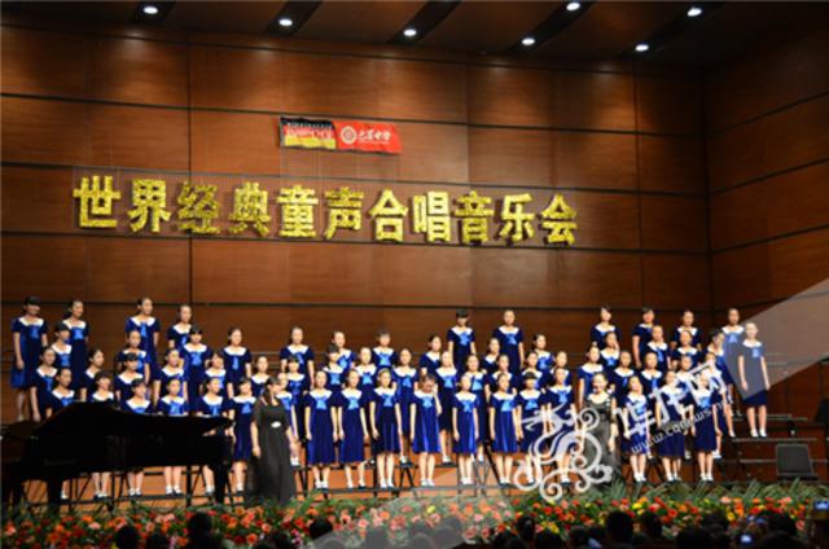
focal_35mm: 63
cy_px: 274
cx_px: 414
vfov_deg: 21.5
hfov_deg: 32.0
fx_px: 1448
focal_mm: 42
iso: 1100
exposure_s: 1/30
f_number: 4.5
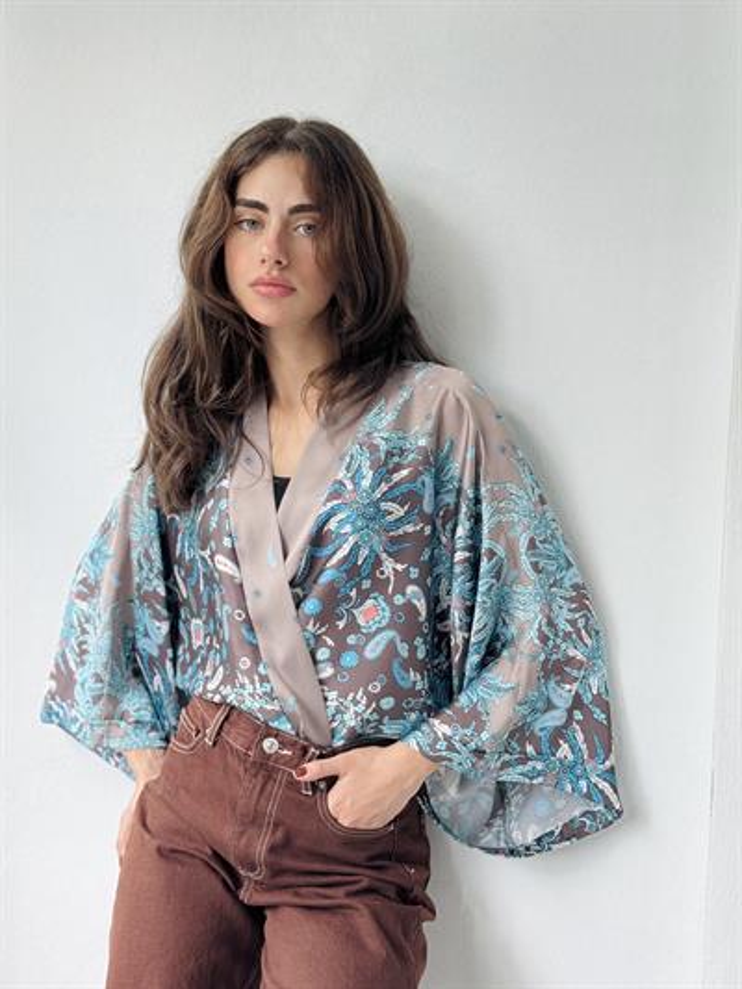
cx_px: 371
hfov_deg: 30.3
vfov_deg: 39.6
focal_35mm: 48
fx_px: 1371
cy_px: 494
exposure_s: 1/156
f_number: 1.78
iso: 64
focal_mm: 6.76
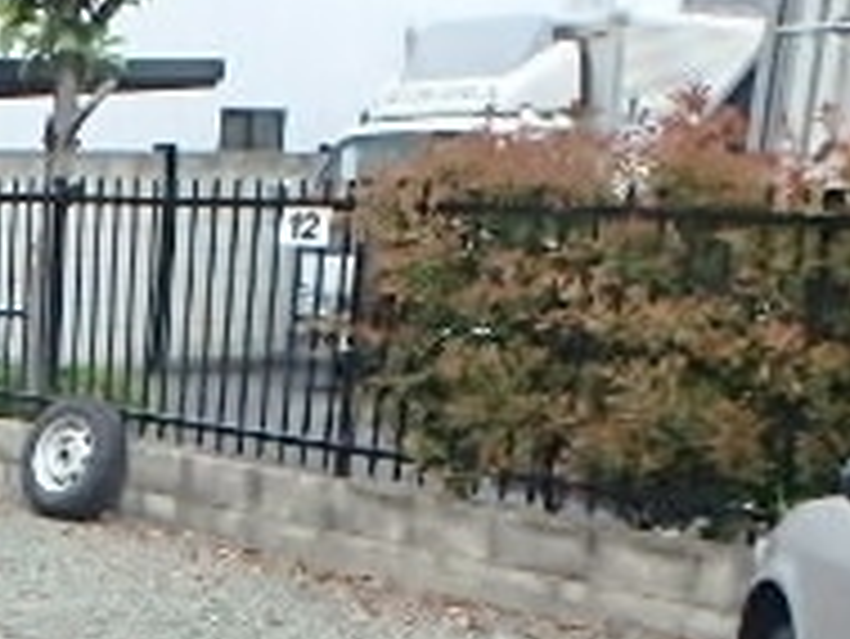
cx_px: -292
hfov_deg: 23.7
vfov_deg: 19.6
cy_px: 747
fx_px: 1745
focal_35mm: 71
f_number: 3.5
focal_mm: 3.7
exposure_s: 1/250
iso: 200
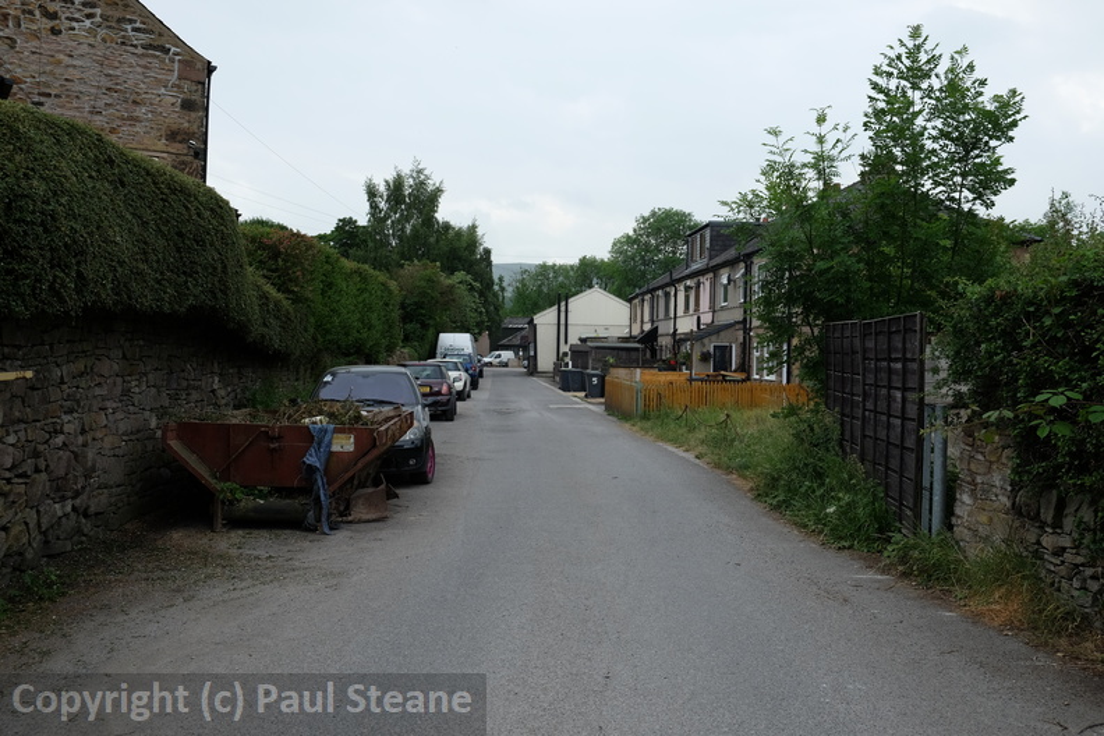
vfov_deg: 40.0
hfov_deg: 57.2
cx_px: 552
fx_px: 1012
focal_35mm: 33
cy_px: 368
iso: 200
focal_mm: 22.3
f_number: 5.6
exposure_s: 1/140
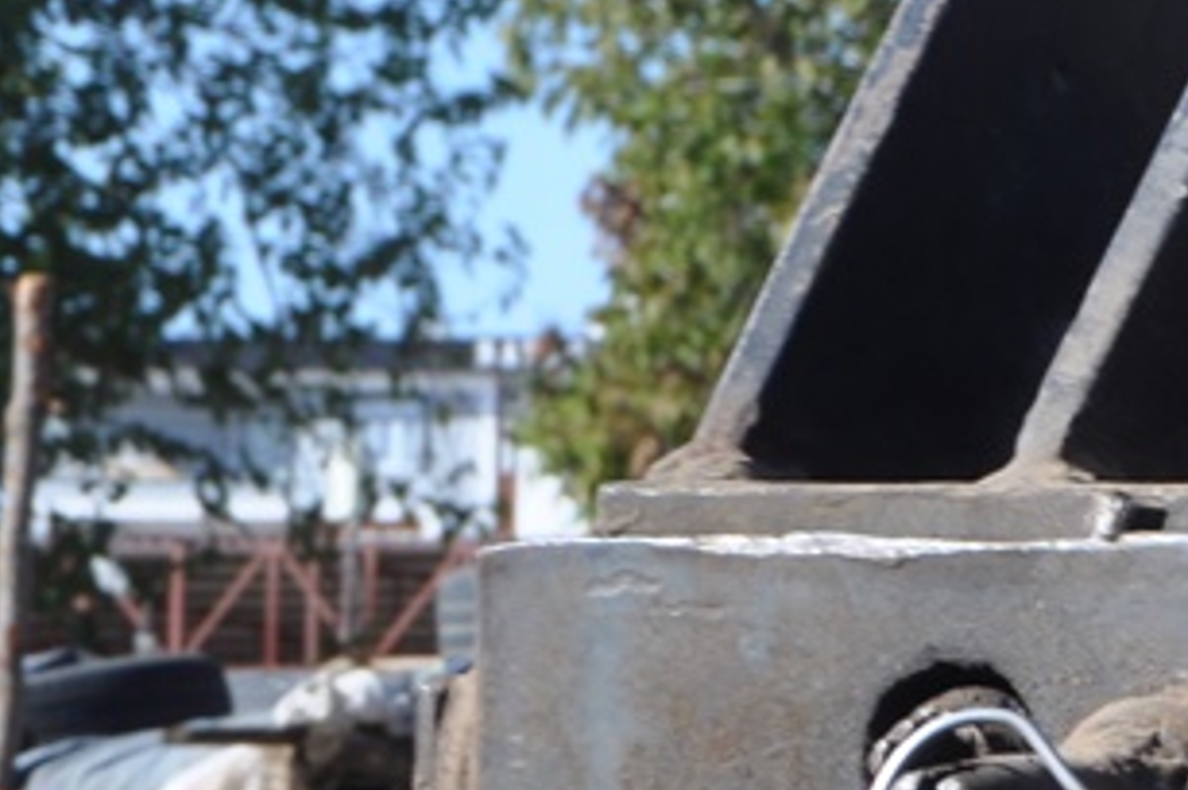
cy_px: 1642
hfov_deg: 5.6
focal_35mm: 367
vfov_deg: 3.7
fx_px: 12105
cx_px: -221
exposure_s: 1/125
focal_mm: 55
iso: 200
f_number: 5.6
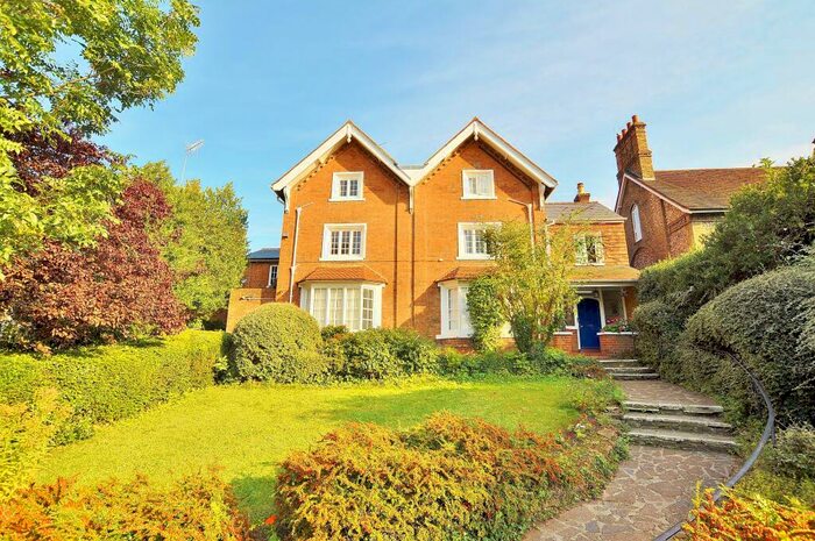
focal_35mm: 15
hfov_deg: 100.5
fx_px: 339
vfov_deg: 77.2
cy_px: 270
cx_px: 408
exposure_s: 1/250
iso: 200
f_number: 8
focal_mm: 10
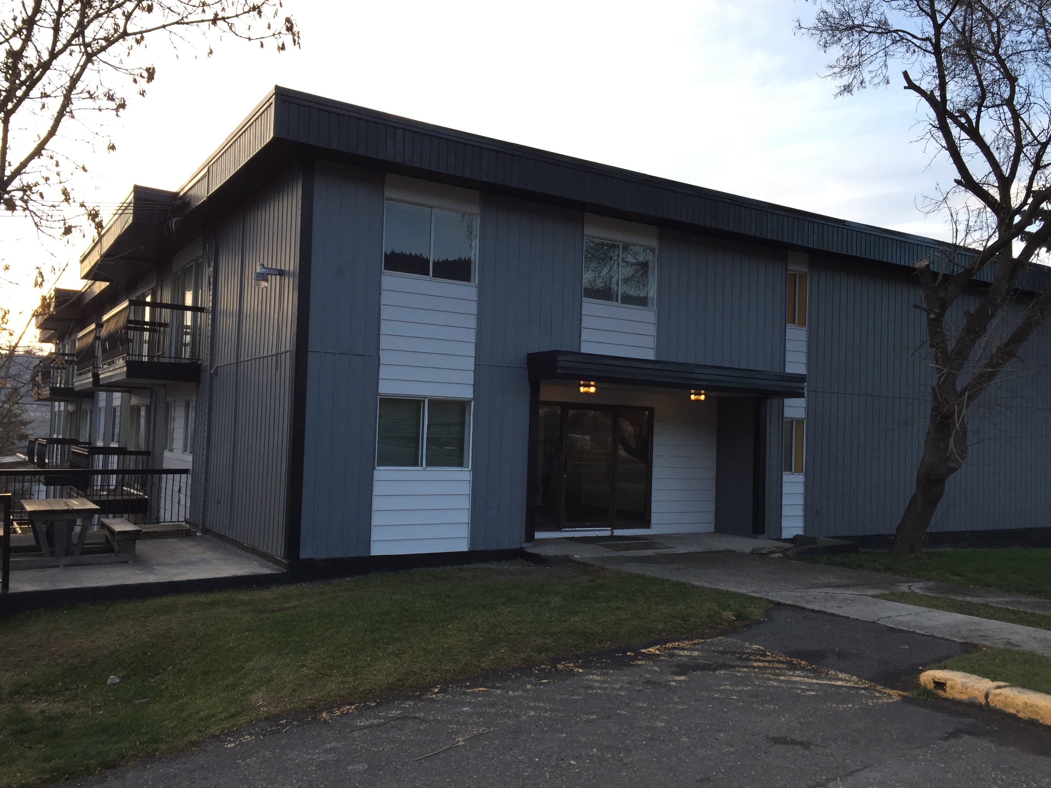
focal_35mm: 29
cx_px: 526
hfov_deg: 61.7
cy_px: 394
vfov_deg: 48.2
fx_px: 880
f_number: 2.2
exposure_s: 1/120
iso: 40
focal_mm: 4.15
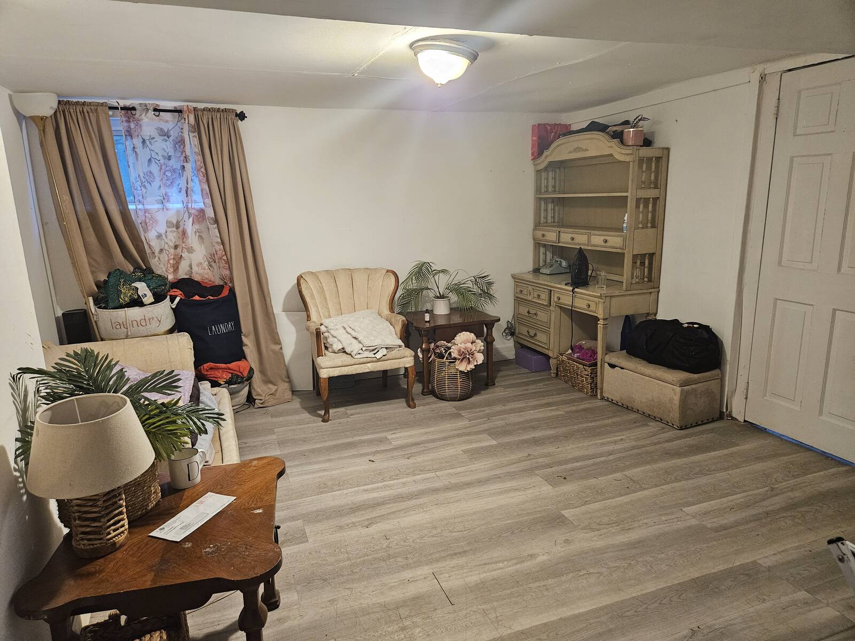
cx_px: 428
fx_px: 568
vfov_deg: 58.9
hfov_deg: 73.9
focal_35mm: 23
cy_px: 320
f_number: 1.8
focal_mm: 5.4
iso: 640
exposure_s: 1/60
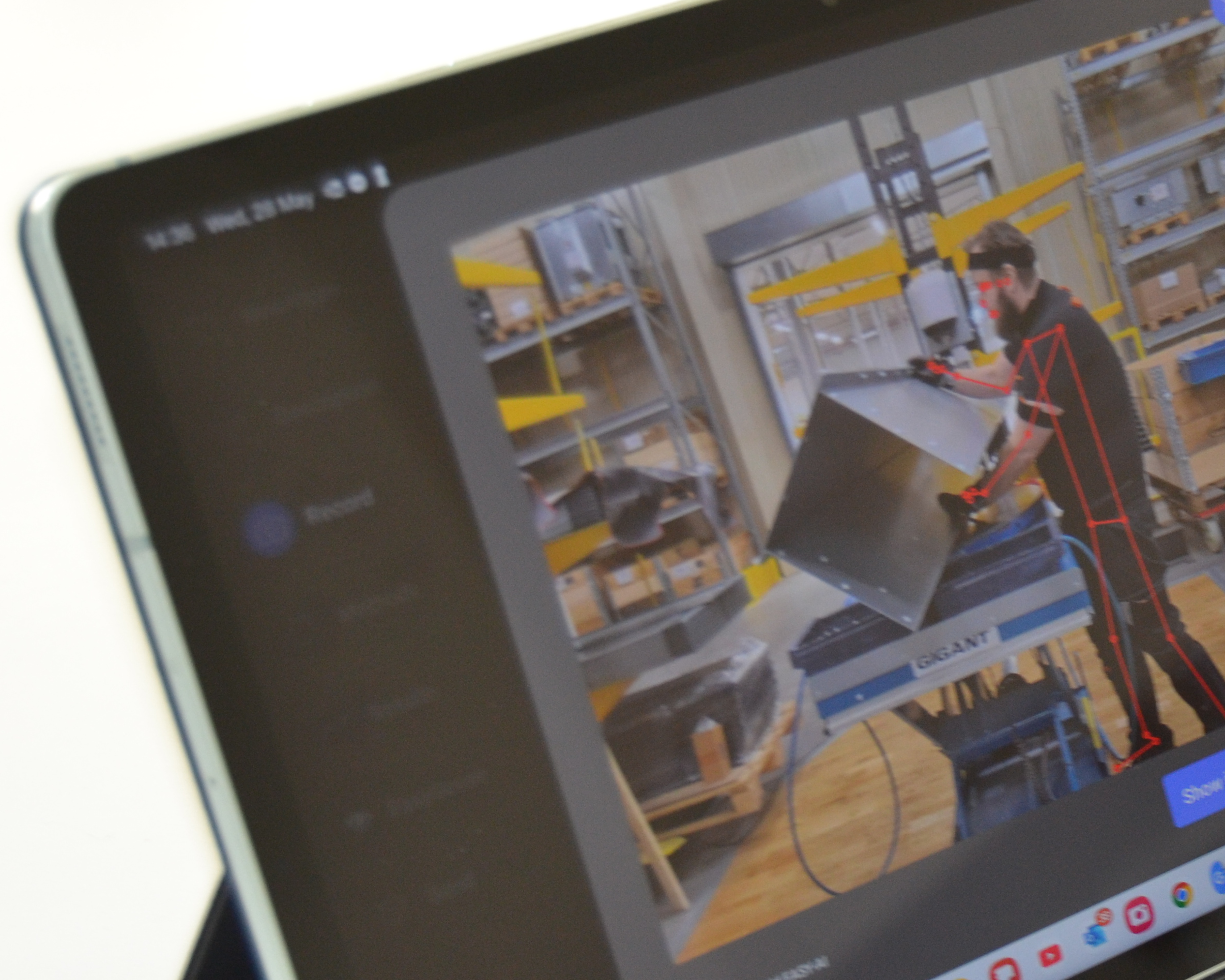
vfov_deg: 14.8
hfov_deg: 18.1
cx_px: 1161
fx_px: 3771
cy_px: 694
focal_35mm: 104
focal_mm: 38
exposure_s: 1/60
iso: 640
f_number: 4.8
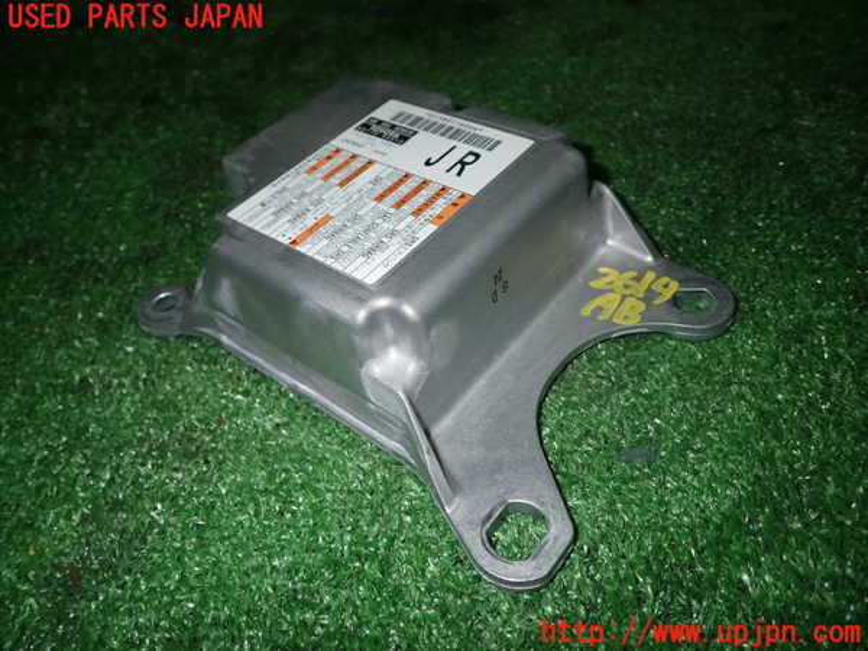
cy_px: 326
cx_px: 434
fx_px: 702
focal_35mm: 28
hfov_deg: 63.4
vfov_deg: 49.7
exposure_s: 1/30
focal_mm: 5.05
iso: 200
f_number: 6.3
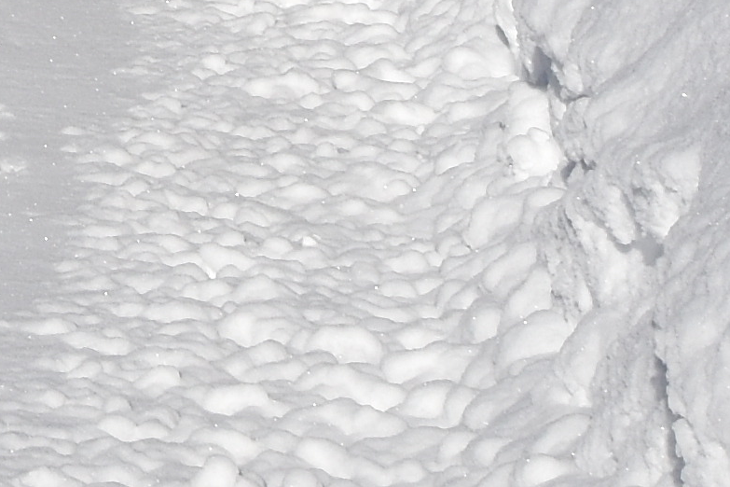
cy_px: -893
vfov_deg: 5.6
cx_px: -1303
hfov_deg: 7.9
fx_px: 4664
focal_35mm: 230
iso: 200
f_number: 11
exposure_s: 1/500
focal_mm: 20
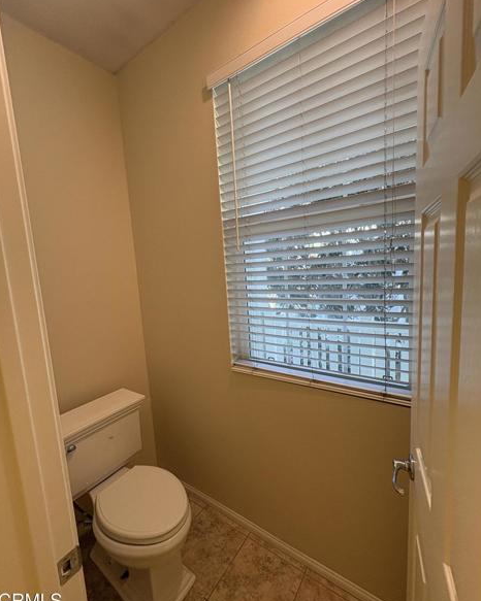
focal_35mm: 15
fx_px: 267
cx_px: 244
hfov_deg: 84.0
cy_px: 301
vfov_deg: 96.8
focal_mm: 2.22
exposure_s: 1/120
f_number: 2.2
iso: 160
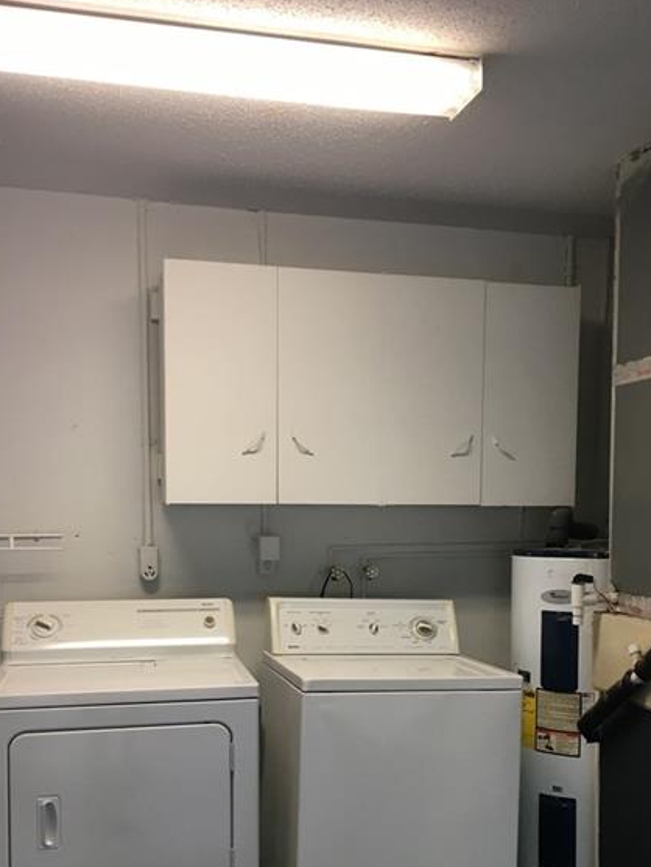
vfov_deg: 46.1
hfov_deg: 35.9
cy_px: 574
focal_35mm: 40
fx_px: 1003
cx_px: 357
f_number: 2.2
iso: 64
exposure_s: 1/30
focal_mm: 4.15
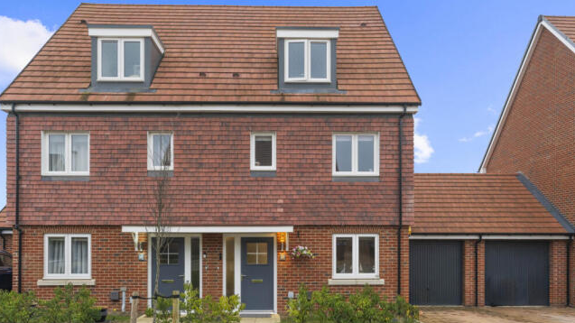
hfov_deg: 67.9
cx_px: 284
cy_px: 183
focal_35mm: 28
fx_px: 427
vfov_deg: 41.4
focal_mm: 26
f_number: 8
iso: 320
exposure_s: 1/40
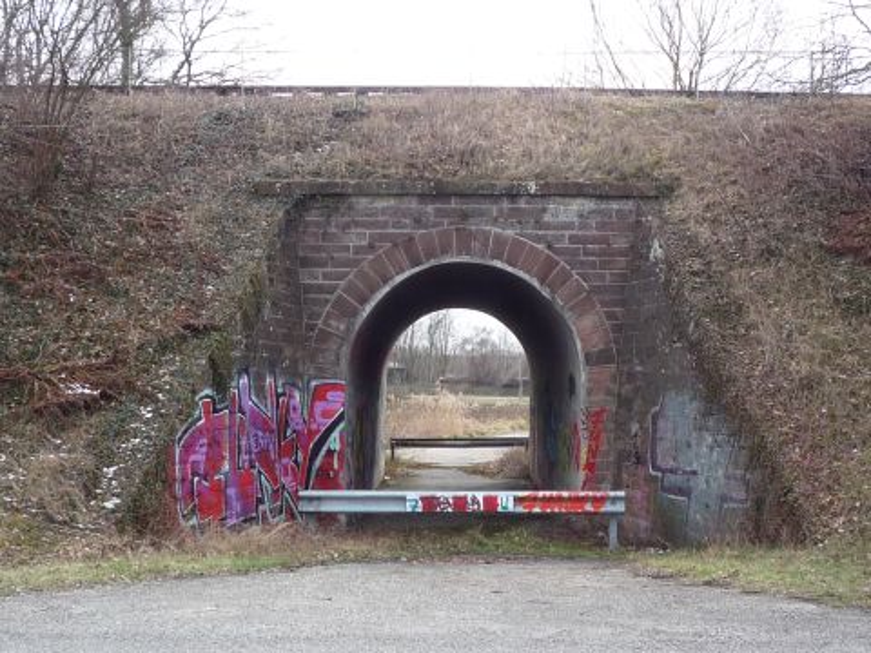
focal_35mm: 57
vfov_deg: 25.7
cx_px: 436
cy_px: 326
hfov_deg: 33.8
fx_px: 1434
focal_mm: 5.8
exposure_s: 1/160
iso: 100
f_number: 4
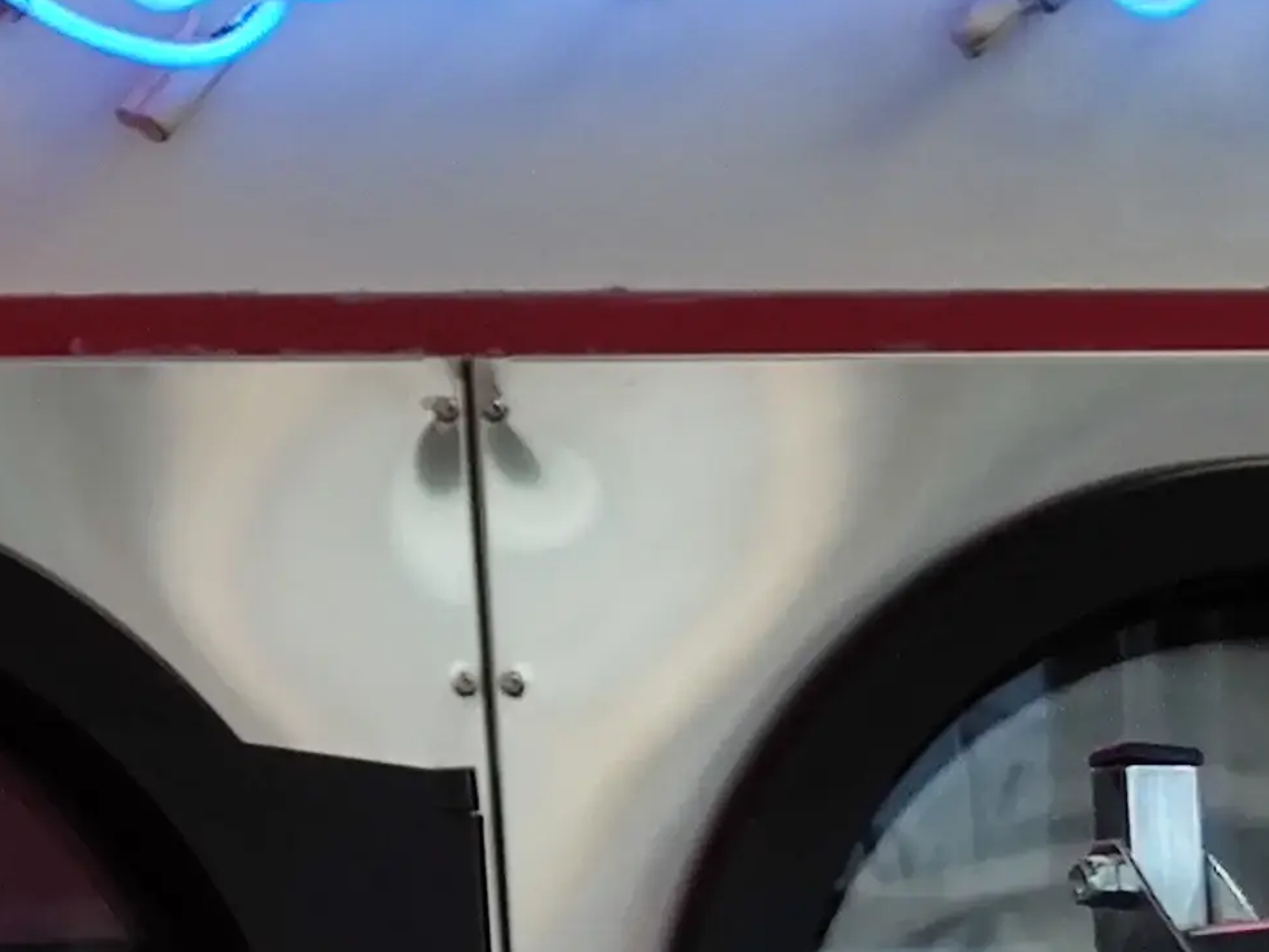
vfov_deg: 5.2
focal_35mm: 285
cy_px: -235
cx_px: -1671
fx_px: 10452
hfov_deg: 6.6
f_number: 1.69
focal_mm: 6.72
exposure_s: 1/101
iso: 50
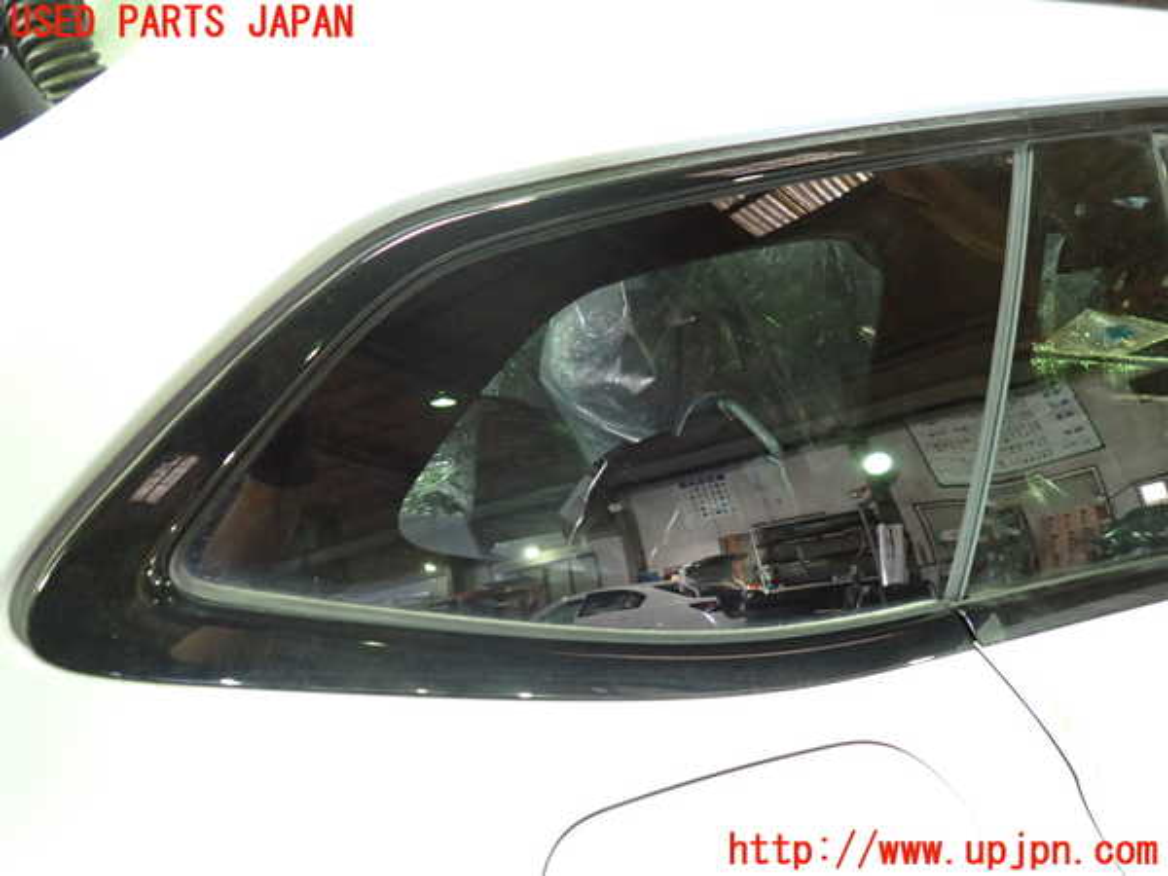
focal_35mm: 25
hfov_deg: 69.4
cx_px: 584
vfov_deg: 54.9
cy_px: 438
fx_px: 844
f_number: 2
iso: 500
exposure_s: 1/30
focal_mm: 4.5
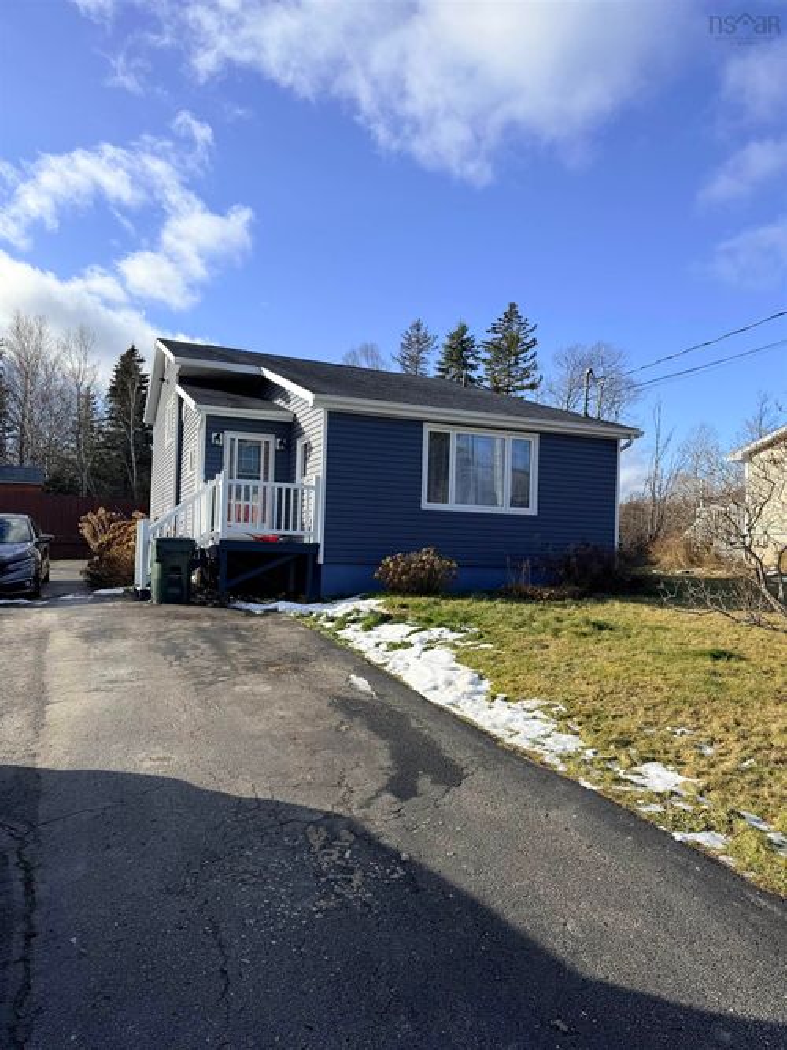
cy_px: 525
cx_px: 394
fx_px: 728
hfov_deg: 56.8
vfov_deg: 71.6
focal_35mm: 24
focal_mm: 6.76
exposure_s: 1/3759
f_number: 1.78
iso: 80
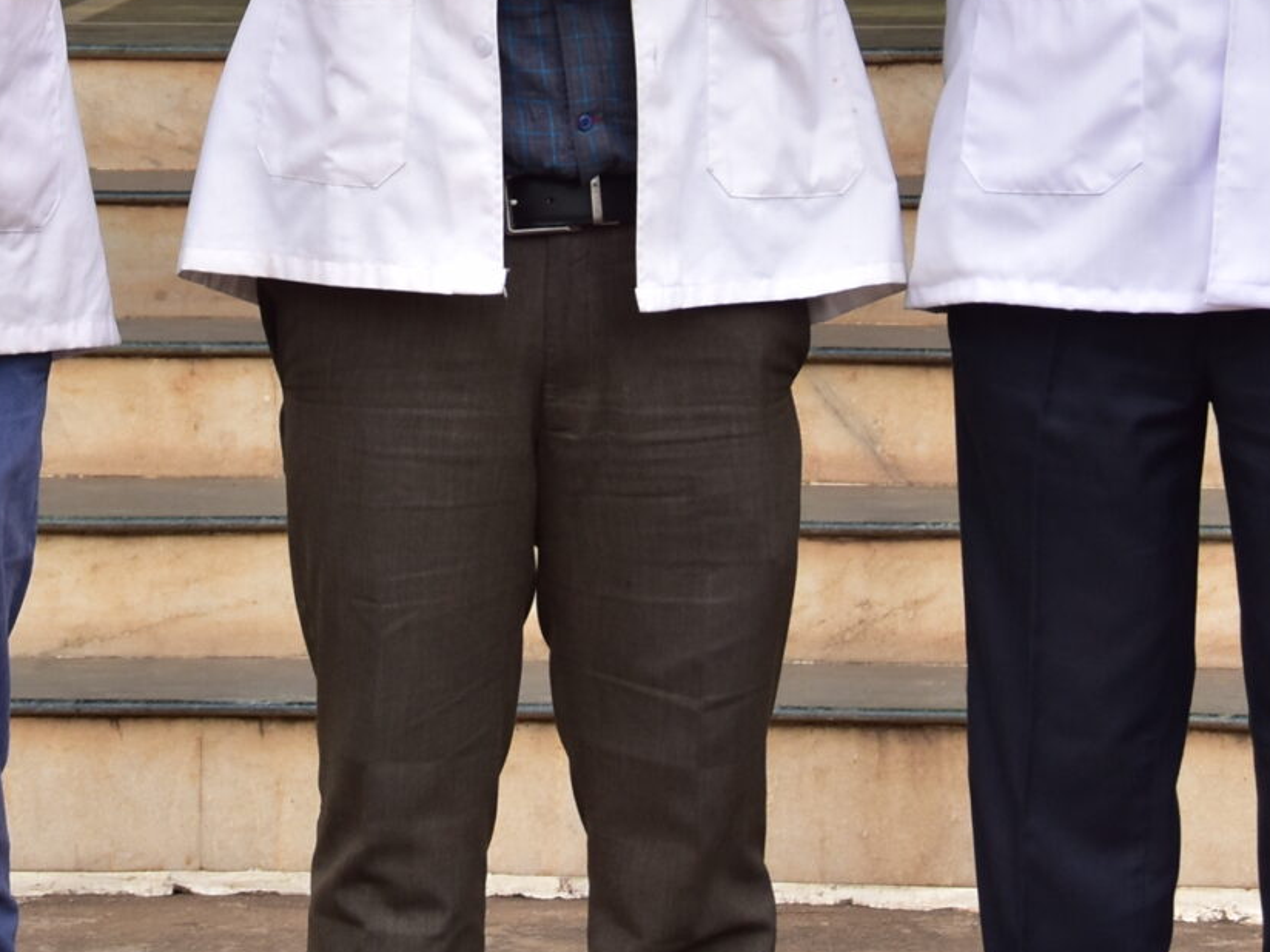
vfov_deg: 6.4
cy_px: -88
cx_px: 405
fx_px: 8548
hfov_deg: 8.5
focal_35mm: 233
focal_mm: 52
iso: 250
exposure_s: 1/125
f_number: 8
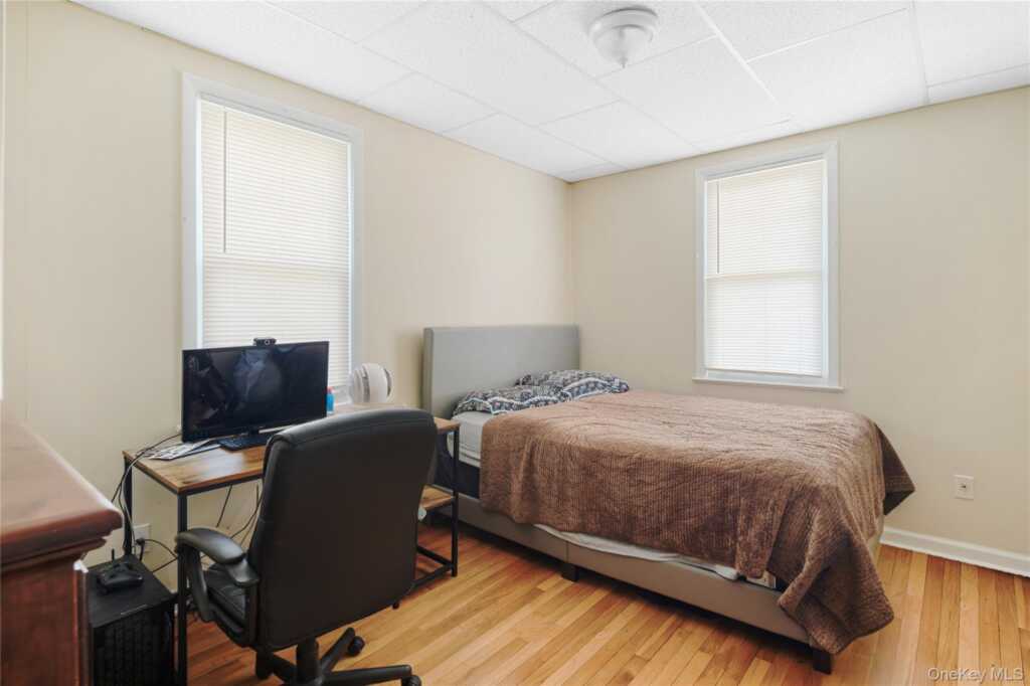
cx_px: 515
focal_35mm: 17
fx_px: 486
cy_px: 343
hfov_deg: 93.3
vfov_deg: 70.4
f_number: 9
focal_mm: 17
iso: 250
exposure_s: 2
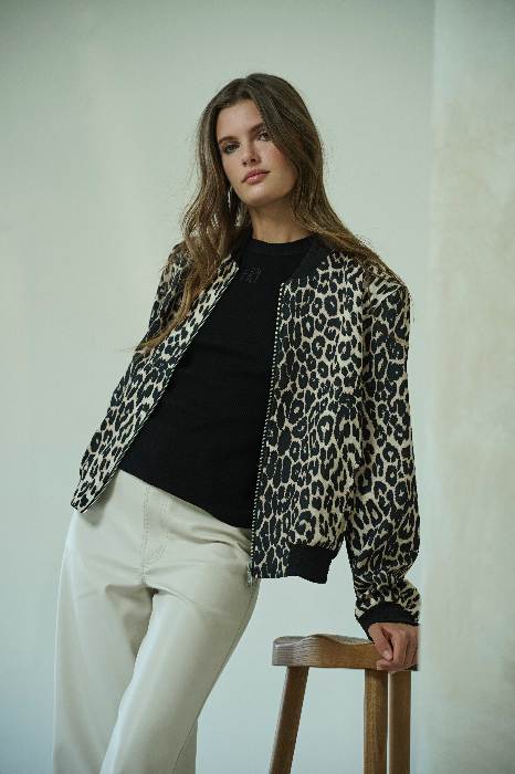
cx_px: 258
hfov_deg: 17.3
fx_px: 1697
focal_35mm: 79
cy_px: 387
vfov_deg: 25.7
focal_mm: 79
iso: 500
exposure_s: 1/200
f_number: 4
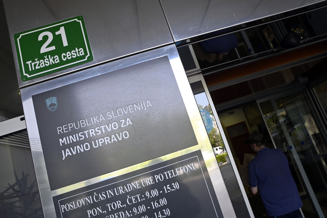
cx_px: 164
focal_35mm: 29
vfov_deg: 44.9
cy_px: 109
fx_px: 263
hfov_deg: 63.7
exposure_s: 1/200
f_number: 7.1
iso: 1600
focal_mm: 29
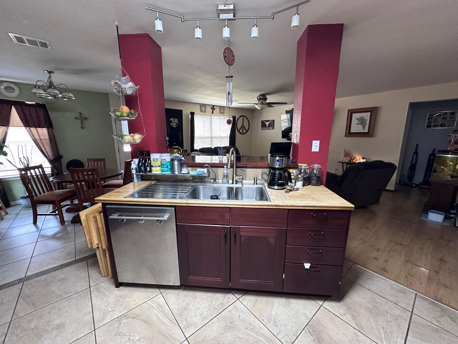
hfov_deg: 102.1
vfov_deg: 85.7
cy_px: 172
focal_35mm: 14
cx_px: 229
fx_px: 185
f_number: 2.2
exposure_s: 1/60
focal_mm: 2.22
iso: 400
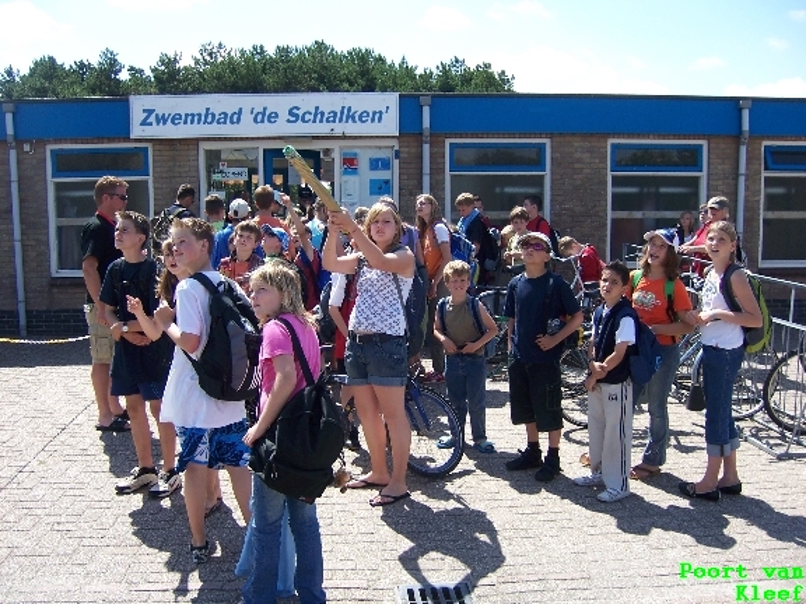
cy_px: 302
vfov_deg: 39.7
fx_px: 838
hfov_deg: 51.4
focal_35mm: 36
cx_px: 403
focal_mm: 6.2
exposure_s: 1/640
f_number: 2.8
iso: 80
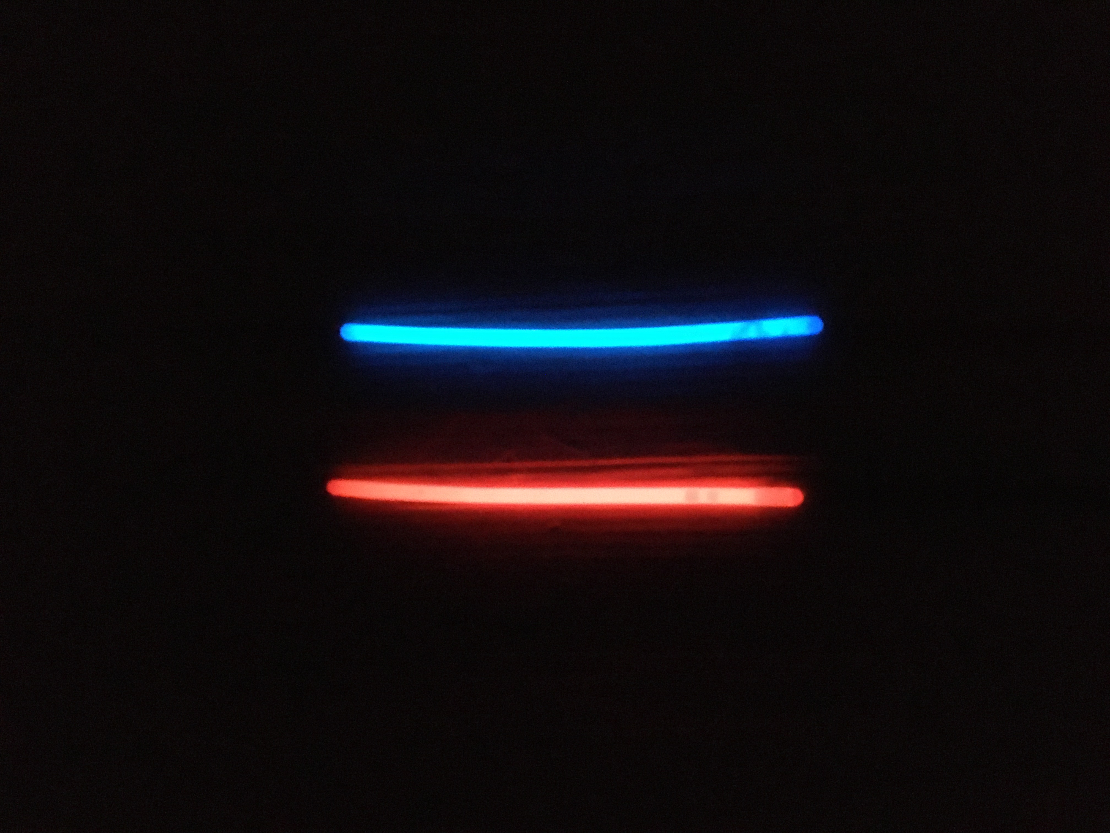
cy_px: 416
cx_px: 555
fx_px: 930
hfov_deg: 61.7
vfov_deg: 48.2
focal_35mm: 29
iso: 2000
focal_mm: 4.15
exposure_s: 1/17
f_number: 2.2
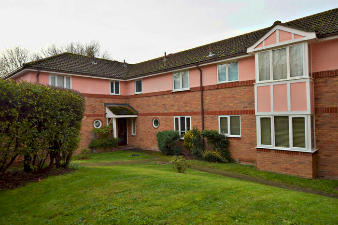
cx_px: 169
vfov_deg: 56.1
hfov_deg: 77.3
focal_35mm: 22
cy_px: 112
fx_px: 211
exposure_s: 1/125
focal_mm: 15
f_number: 5.6
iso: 100
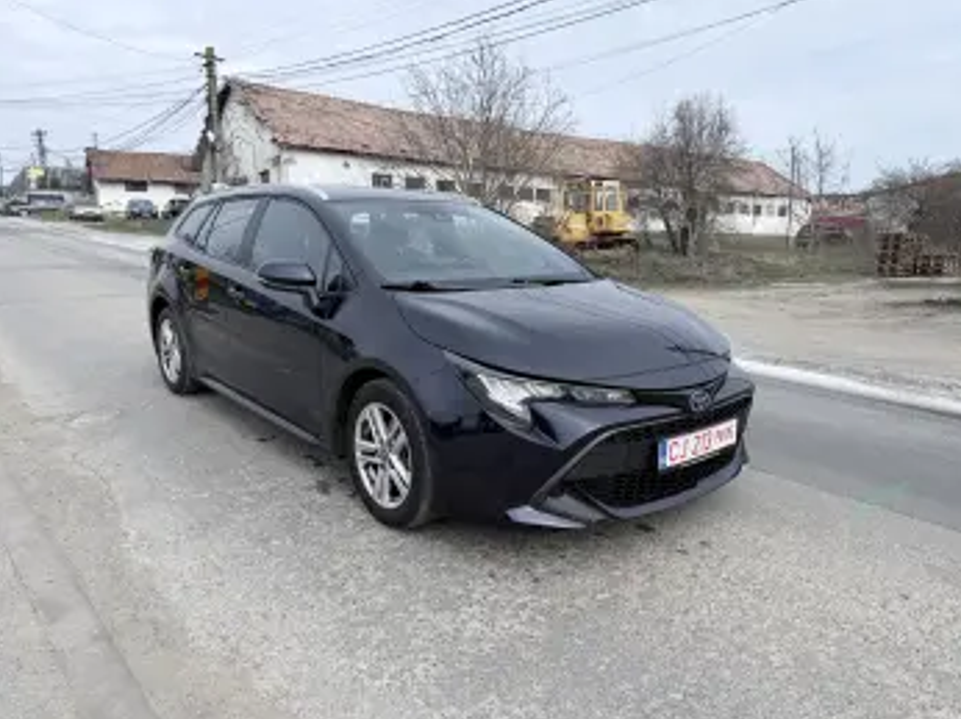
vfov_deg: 54.8
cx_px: 497
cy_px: 364
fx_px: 694
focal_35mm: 25
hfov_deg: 69.4
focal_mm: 6.76
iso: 80
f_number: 1.78
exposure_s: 1/3759
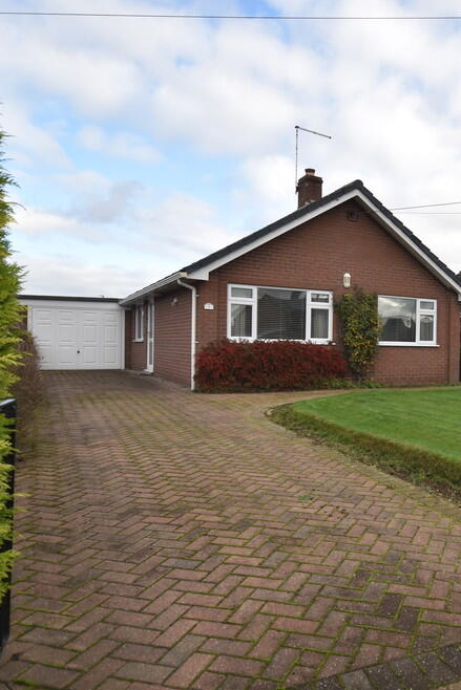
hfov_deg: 42.7
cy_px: 351
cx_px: 412
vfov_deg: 65.5
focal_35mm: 28
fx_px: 538
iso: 100
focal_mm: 12
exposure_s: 1/200
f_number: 5.6
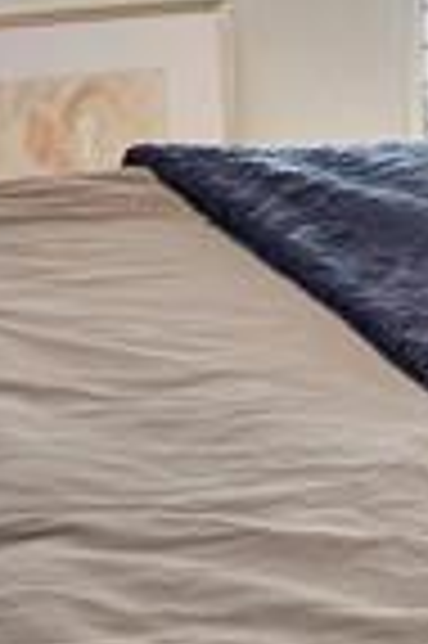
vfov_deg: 22.8
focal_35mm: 84
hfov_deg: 15.6
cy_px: -68
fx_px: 1502
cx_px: 523
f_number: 8
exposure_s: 1/2.5
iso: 640
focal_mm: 10
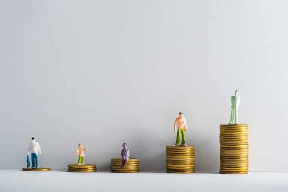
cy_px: 96
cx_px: 144
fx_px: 840
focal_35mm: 105
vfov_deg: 13.1
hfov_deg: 19.4
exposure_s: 1/200
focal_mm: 105
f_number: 14
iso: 100
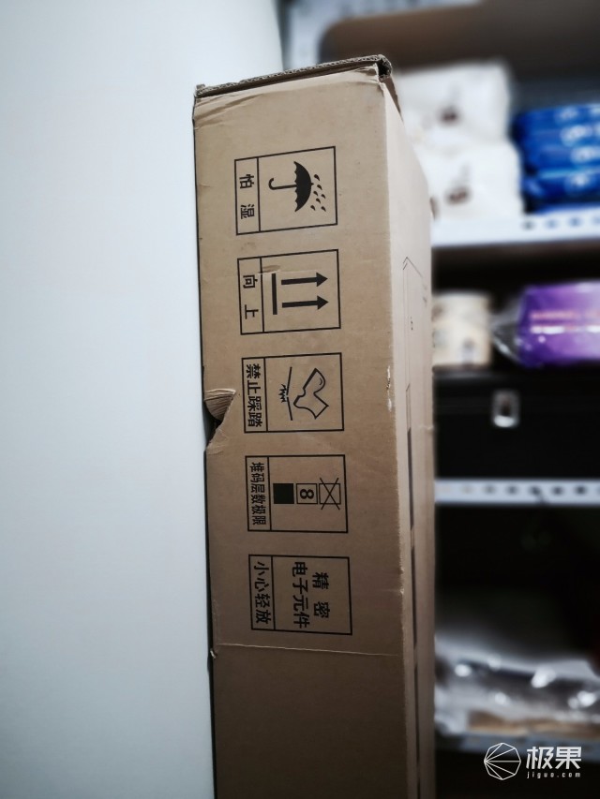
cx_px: 300
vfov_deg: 65.3
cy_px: 400
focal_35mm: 27
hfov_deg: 51.4
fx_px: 624
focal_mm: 3.95
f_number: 0.95
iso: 320
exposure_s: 1/33.3
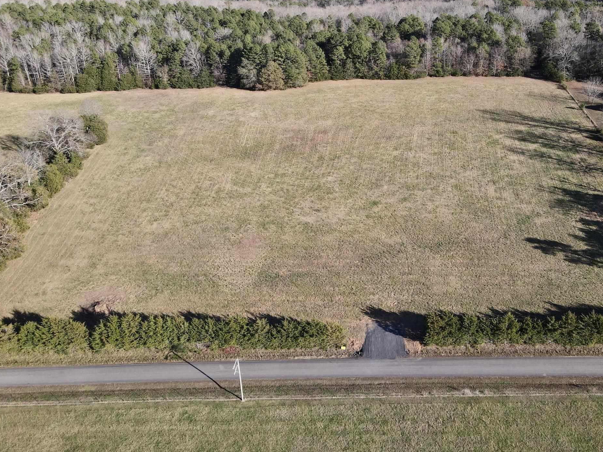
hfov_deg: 54.8
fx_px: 575
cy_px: 172
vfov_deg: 42.6
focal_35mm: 33
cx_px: 375
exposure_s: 1/15
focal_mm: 4.5
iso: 230
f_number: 2.8
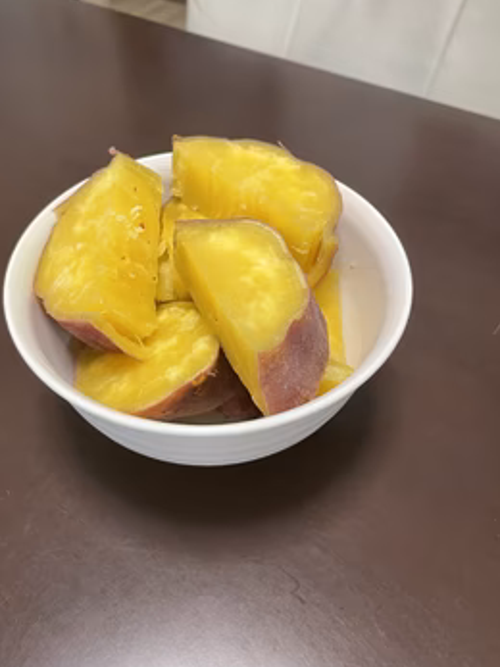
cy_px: 304
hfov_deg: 46.7
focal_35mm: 30
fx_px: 578
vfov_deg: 59.9
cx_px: 219
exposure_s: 1/60
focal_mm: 4.2
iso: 100
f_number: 1.6
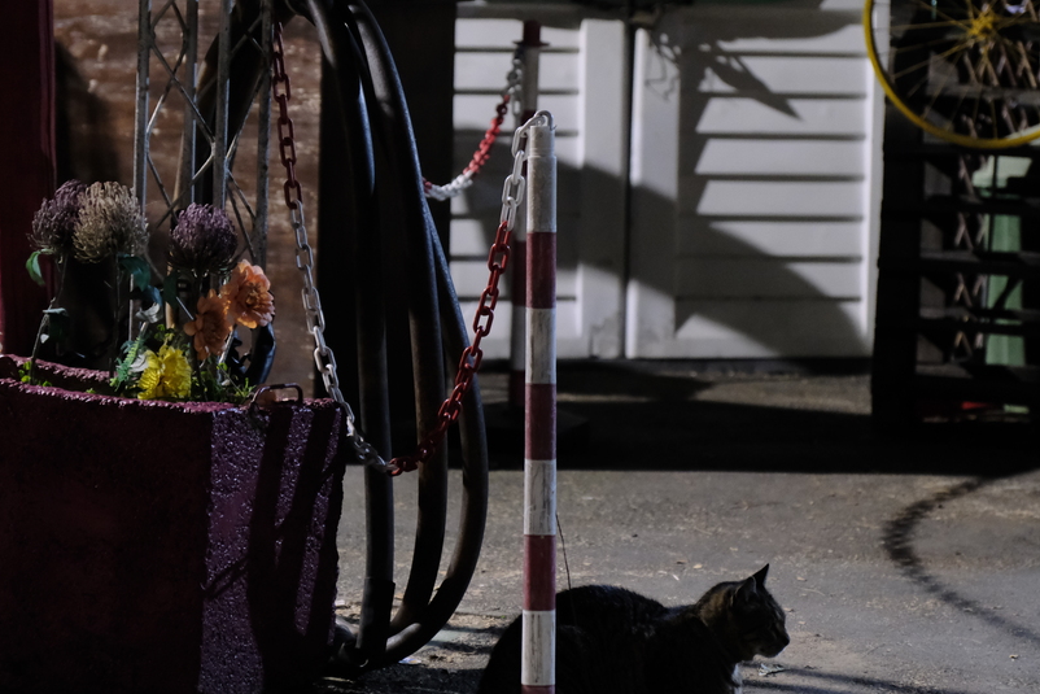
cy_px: 381
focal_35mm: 134
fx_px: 3872
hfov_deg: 15.3
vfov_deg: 10.2
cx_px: 536
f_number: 2.8
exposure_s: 1/52
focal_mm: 70
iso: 3200
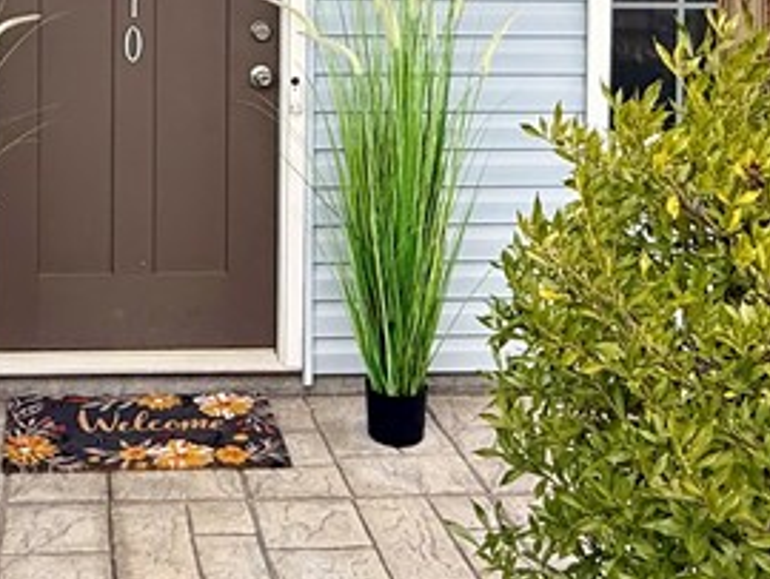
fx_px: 1180
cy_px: -37
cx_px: 145
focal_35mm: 53
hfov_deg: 34.9
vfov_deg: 25.8
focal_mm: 2.22
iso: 50
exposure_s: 1/185
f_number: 2.2
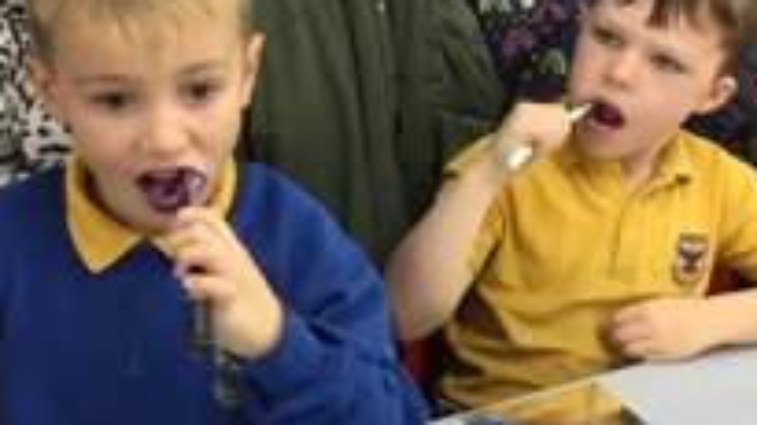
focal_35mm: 66
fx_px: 1324
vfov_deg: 18.2
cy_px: 192
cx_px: 406
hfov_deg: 31.9
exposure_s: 1/33
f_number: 2.4
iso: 100
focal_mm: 3.3
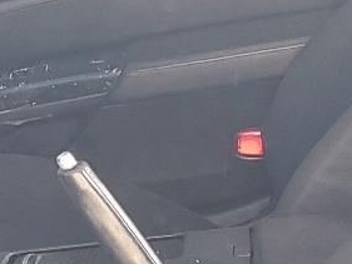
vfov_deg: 10.0
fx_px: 1506
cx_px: -13
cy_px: 268
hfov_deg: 13.1
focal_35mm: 148
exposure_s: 1/60.2
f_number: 1.5
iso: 56
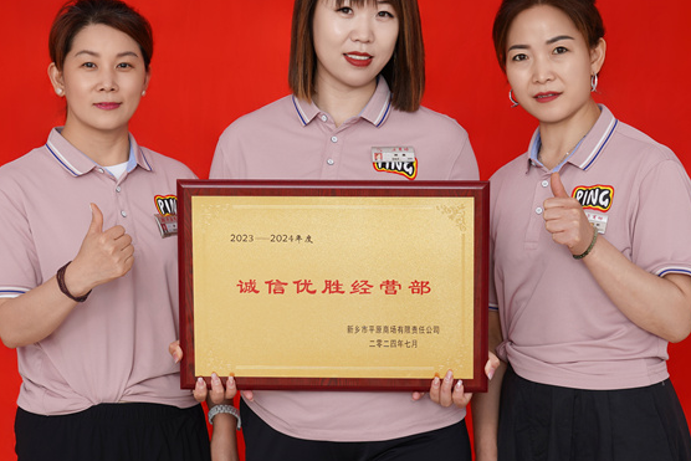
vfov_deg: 13.0
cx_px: 319
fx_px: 2016
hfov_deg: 19.4
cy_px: 193
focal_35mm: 105
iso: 100
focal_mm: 73
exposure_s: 1/160
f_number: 11
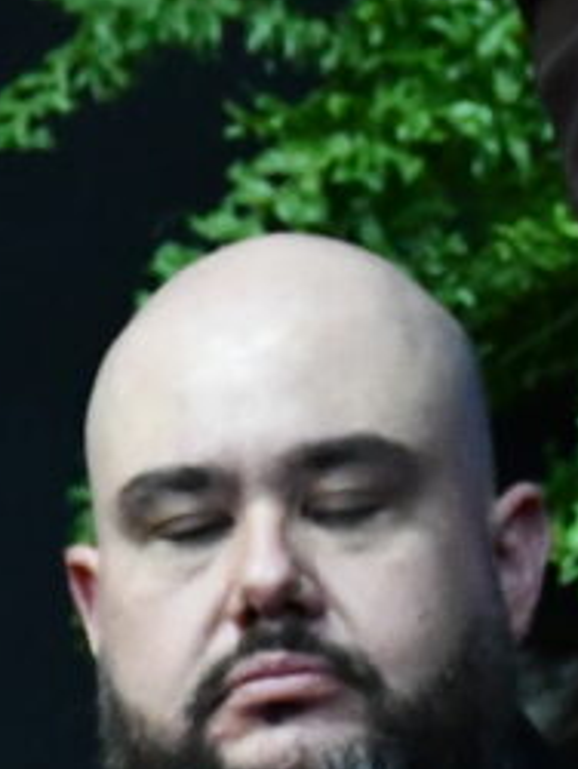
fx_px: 12780
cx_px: 1230
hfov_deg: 2.6
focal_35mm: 575
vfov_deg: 3.4
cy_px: -98
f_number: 4.8
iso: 5000
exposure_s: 1/60
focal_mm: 52
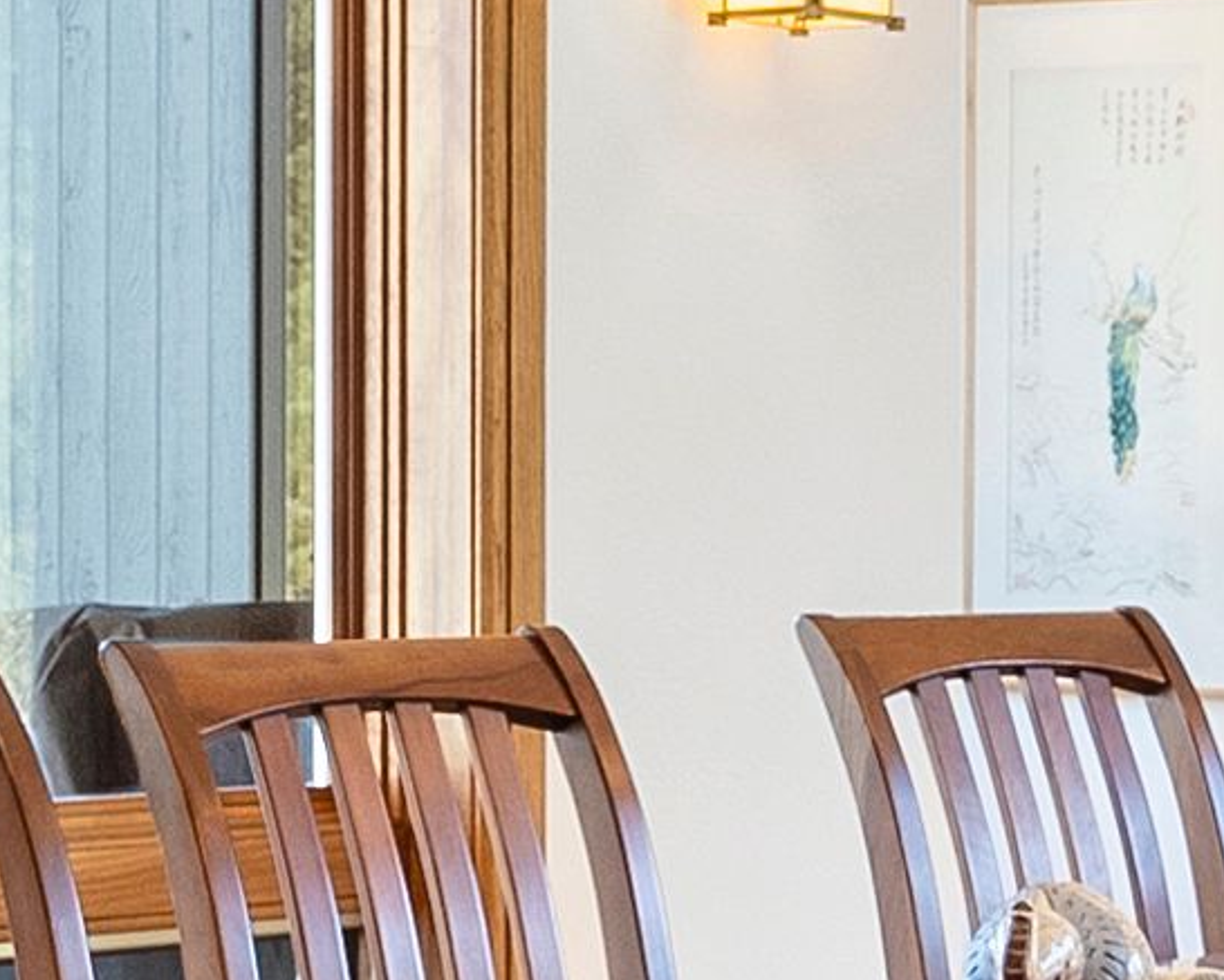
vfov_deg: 10.1
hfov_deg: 12.5
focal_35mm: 153
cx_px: 1141
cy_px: 482
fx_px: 5544
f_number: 8
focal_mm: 21
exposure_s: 1/15
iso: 640
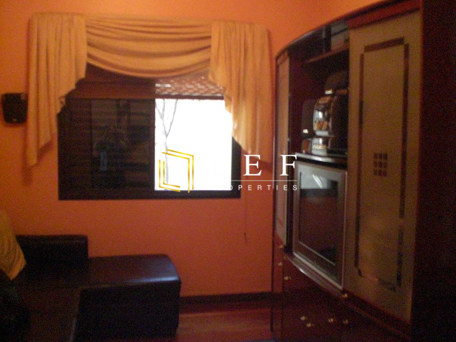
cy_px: 171
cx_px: 228
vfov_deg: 37.7
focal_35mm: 38
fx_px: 501
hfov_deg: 49.0
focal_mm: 6.3
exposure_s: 1/8
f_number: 3.1
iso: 800
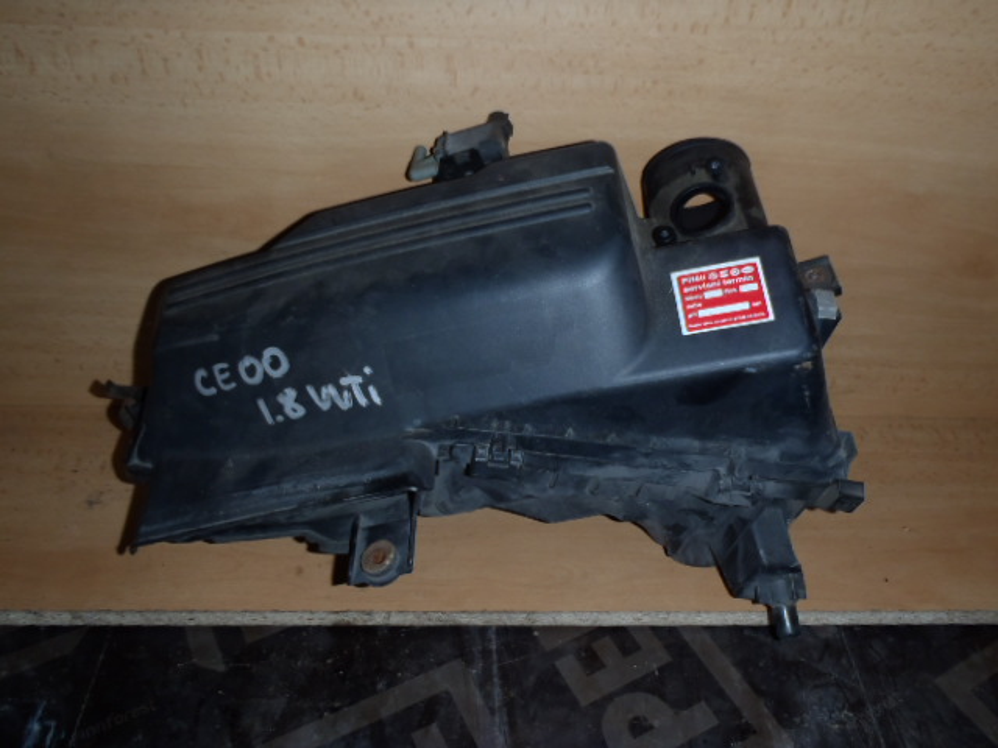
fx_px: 807
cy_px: 374
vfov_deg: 49.7
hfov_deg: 63.4
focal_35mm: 28
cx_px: 499
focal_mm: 5
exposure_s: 1/30
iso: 100
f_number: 3.9
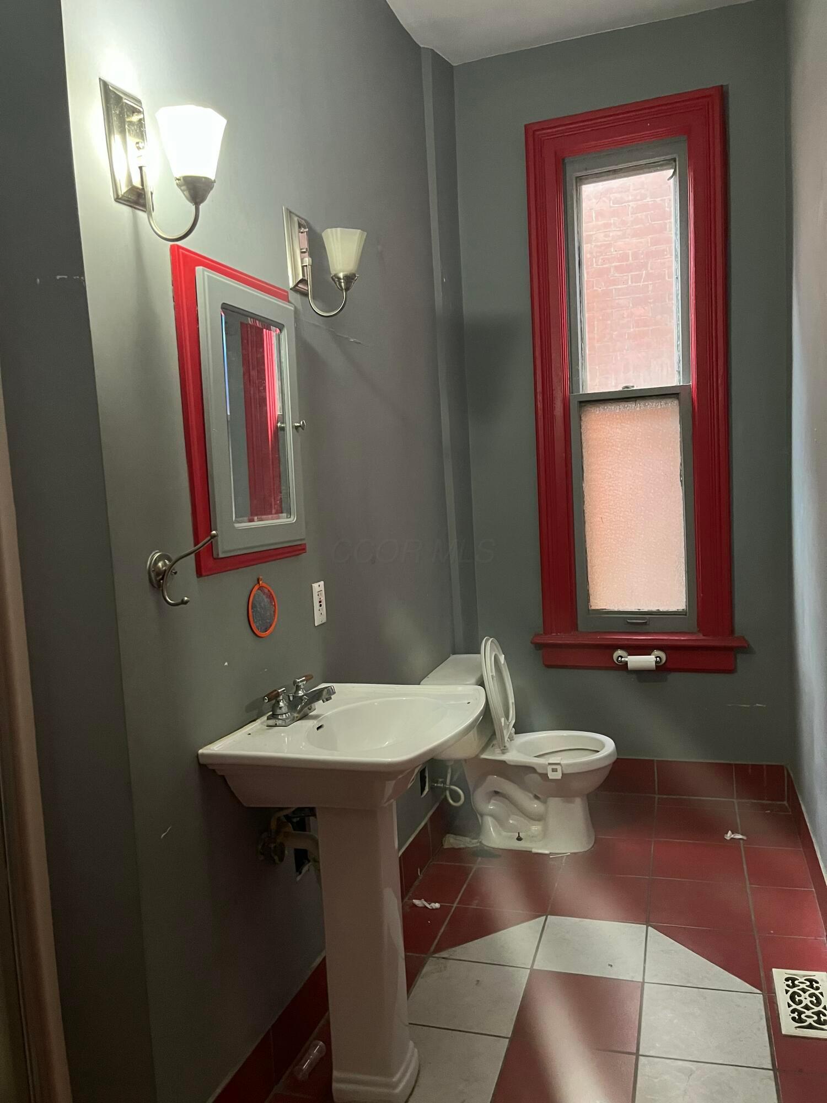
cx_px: 414
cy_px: 552
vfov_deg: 67.3
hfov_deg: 53.1
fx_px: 828
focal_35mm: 26
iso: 500
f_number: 1.6
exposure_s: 1/30
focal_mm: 5.1
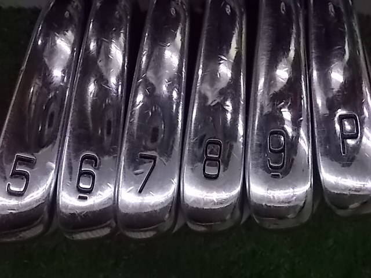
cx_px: 186
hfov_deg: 60.0
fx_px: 322
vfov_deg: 46.8
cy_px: 139
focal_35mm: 30
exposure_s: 1/125
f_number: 3.4
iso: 450
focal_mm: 5.3
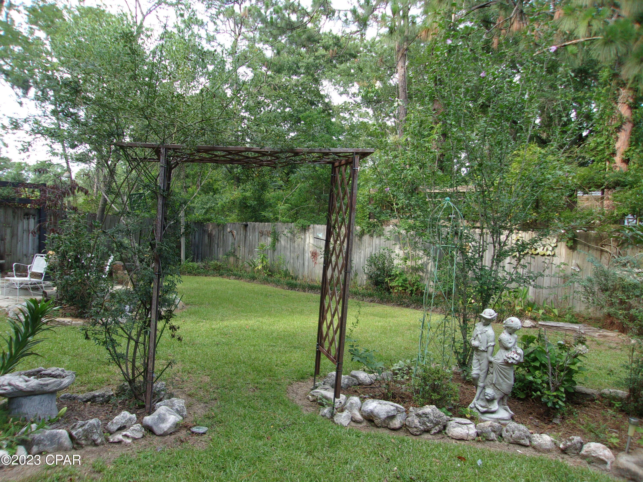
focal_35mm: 27
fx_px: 502
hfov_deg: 65.3
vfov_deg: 51.4
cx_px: 322
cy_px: 241
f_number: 3
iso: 80
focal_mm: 4.9
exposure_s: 1/140
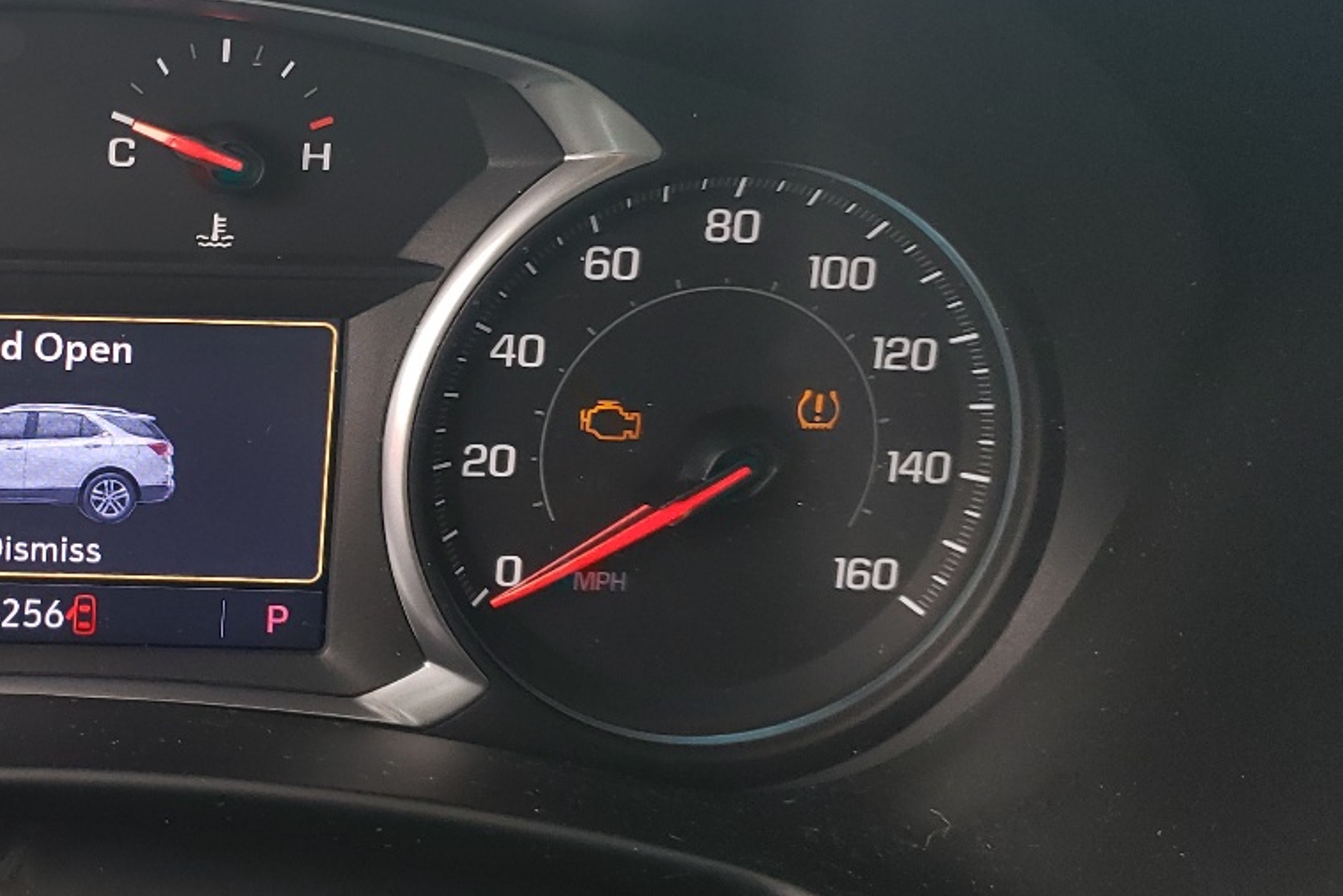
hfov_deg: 32.2
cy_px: 345
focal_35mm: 57
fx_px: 2126
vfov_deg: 23.7
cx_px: -7
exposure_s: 1/120
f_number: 1.5
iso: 73
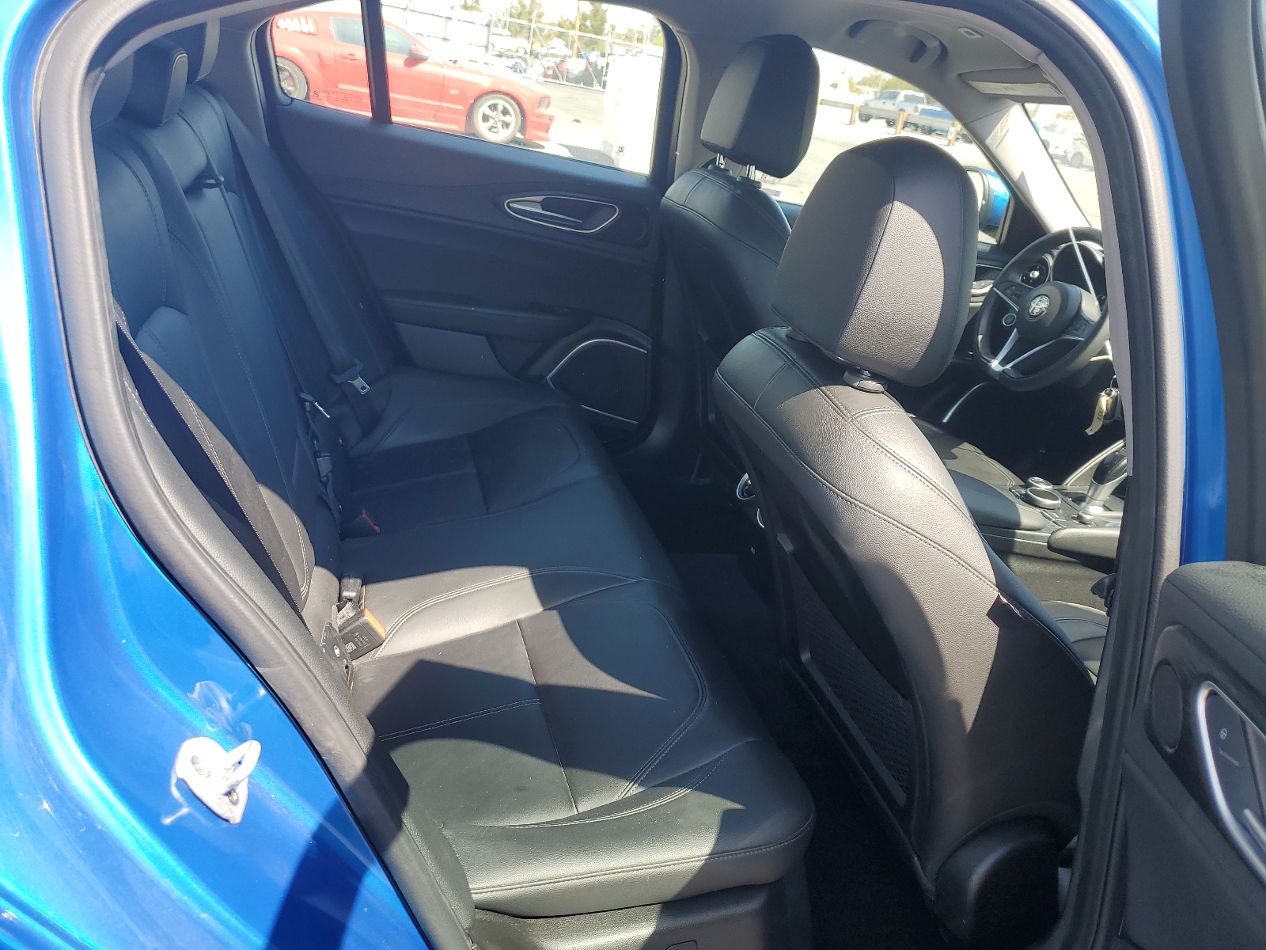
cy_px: 475
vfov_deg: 53.1
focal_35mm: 26
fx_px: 951
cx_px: 633
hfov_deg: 67.3
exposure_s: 1/500
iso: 50
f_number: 1.5
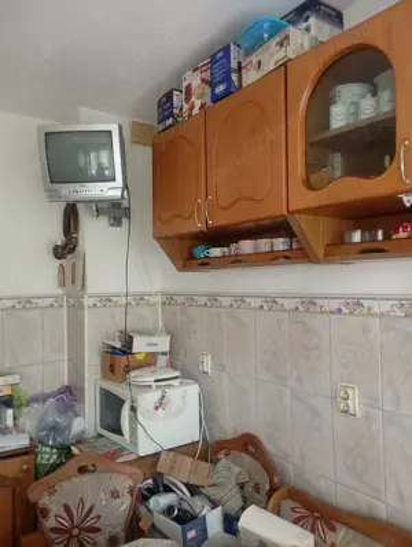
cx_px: 206
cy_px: 274
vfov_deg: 63.4
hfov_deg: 49.9
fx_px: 443
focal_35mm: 28
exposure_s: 1/20
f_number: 1.8
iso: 1725
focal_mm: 4.27
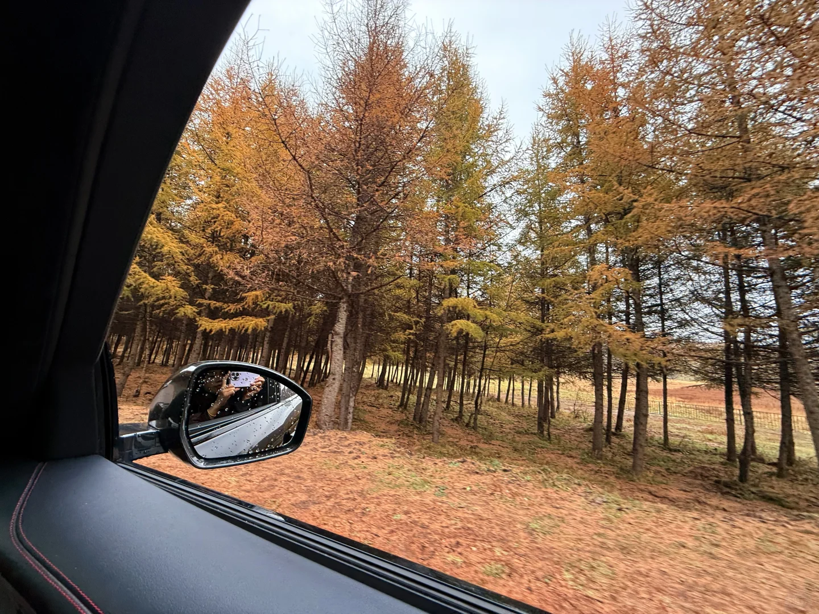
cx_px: 410
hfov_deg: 102.1
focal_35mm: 14
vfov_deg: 85.7
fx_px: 331
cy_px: 307
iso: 64
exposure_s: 1/142
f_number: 2.2
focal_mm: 2.22
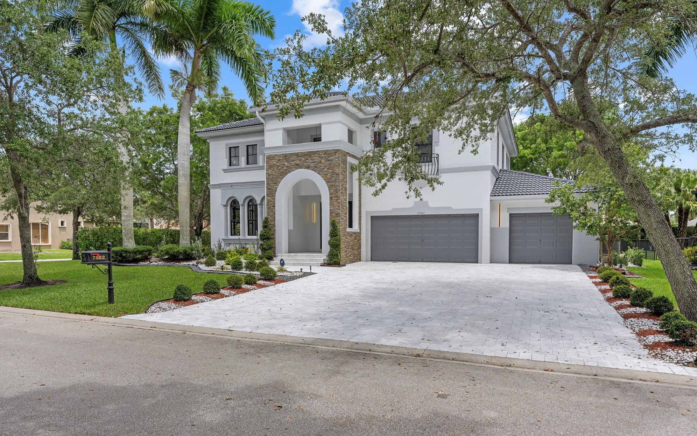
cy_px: 214
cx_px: 341
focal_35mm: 23
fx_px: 428
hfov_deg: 78.3
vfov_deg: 54.0
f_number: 8
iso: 64
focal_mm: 21.5
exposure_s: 1/50
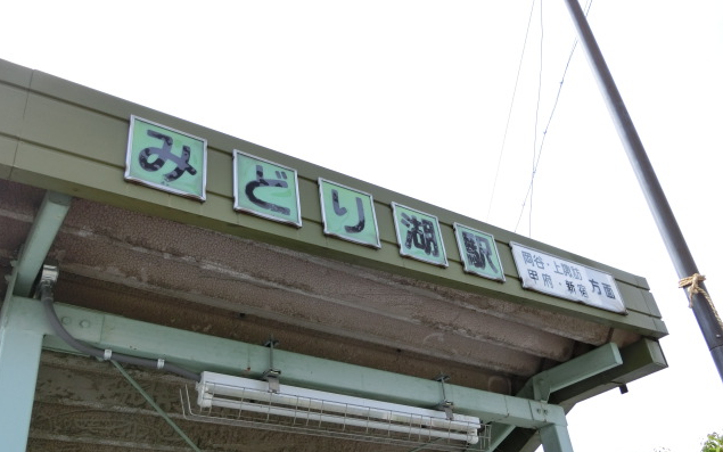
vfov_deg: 40.5
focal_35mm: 31
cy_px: 262
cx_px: 360
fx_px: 611
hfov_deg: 61.2
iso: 80
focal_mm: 5.2
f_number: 3.7
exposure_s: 1/400
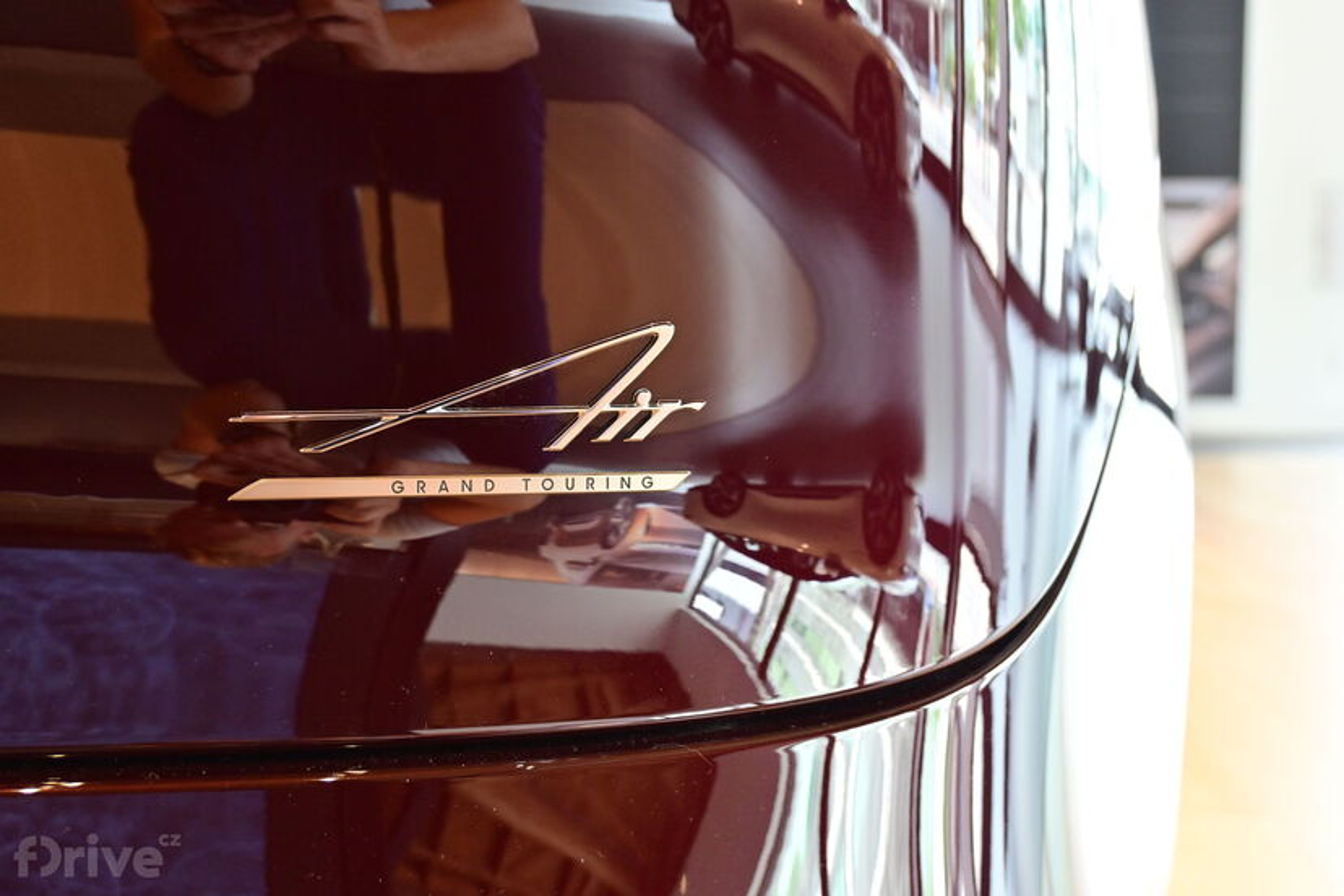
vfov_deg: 30.8
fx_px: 1624
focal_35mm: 44
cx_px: 672
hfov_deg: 45.0
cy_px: 448
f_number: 4.8
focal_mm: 29
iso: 1000
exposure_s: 1/50
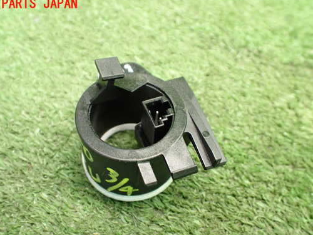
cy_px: 137
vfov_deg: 39.5
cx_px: 151
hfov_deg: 51.3
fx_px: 326
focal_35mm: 36
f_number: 2.3
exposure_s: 1/40
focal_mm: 5.4
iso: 800
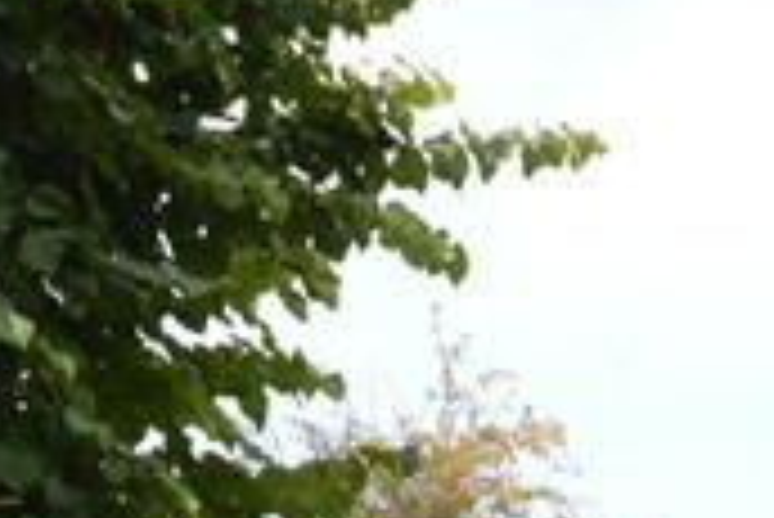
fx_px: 2205
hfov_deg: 19.8
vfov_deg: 11.2
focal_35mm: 102
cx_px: 531
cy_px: 1254
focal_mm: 11.5
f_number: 6.3
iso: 100
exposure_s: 1/160
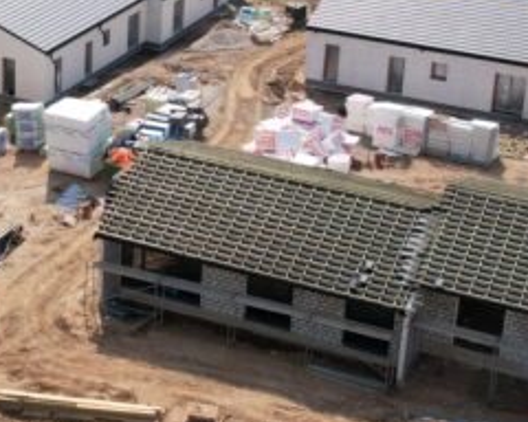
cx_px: 7
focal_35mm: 88
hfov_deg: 21.0
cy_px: 98
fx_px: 1375
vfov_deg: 17.3
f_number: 2.8
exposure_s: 1/2500
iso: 120
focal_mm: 8.38
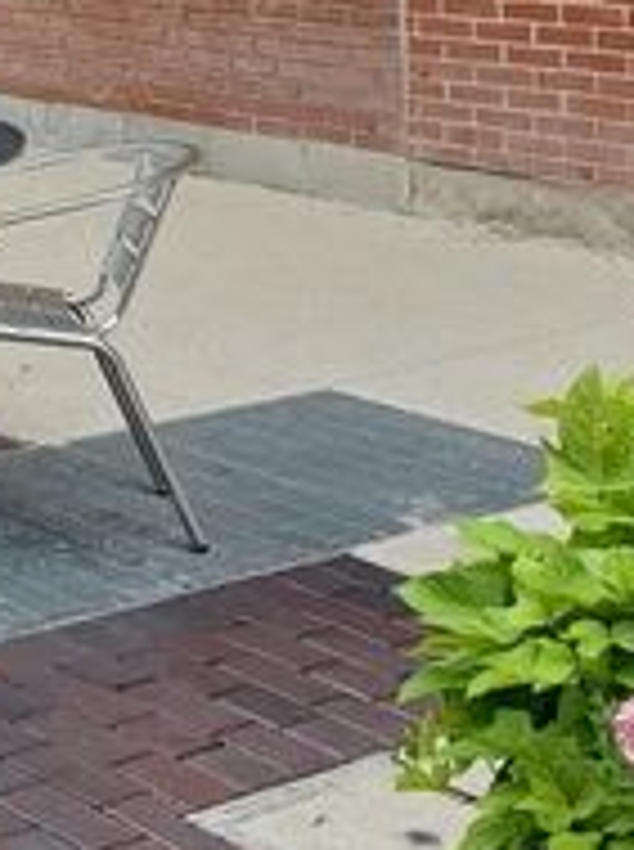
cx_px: -306
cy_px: -227
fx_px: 2254
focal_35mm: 92
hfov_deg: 14.9
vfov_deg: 19.8
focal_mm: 4.3
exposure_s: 1/157
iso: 50
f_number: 2.4
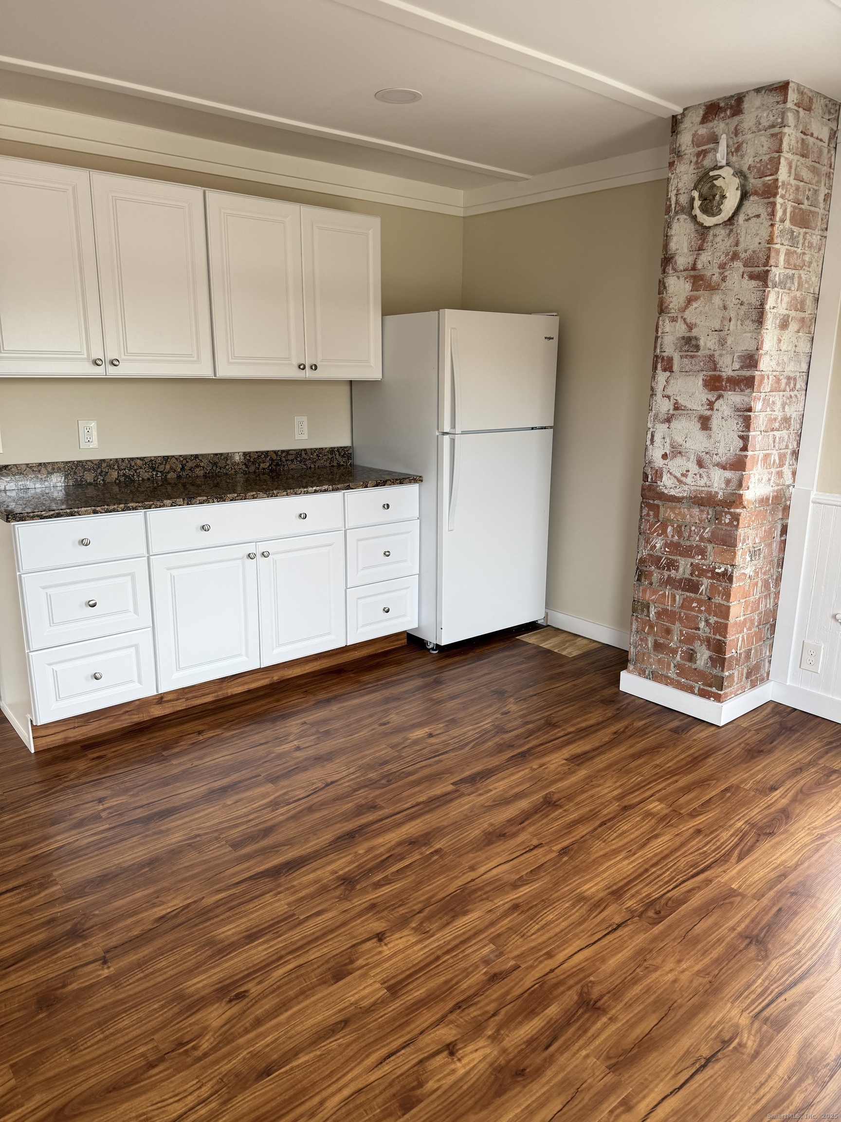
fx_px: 777
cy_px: 561
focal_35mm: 24
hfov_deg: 56.8
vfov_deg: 71.6
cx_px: 420
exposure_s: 1/121
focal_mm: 6.76
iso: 80
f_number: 1.78
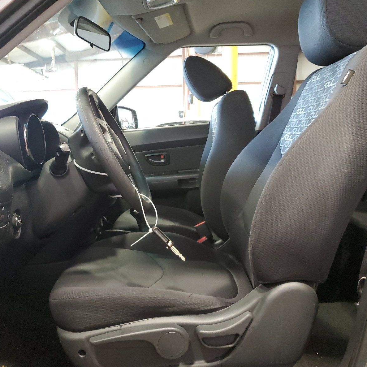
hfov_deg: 52.3
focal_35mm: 31
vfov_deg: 52.5
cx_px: 155
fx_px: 372
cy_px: 182
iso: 327
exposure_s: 1/40
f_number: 1.5
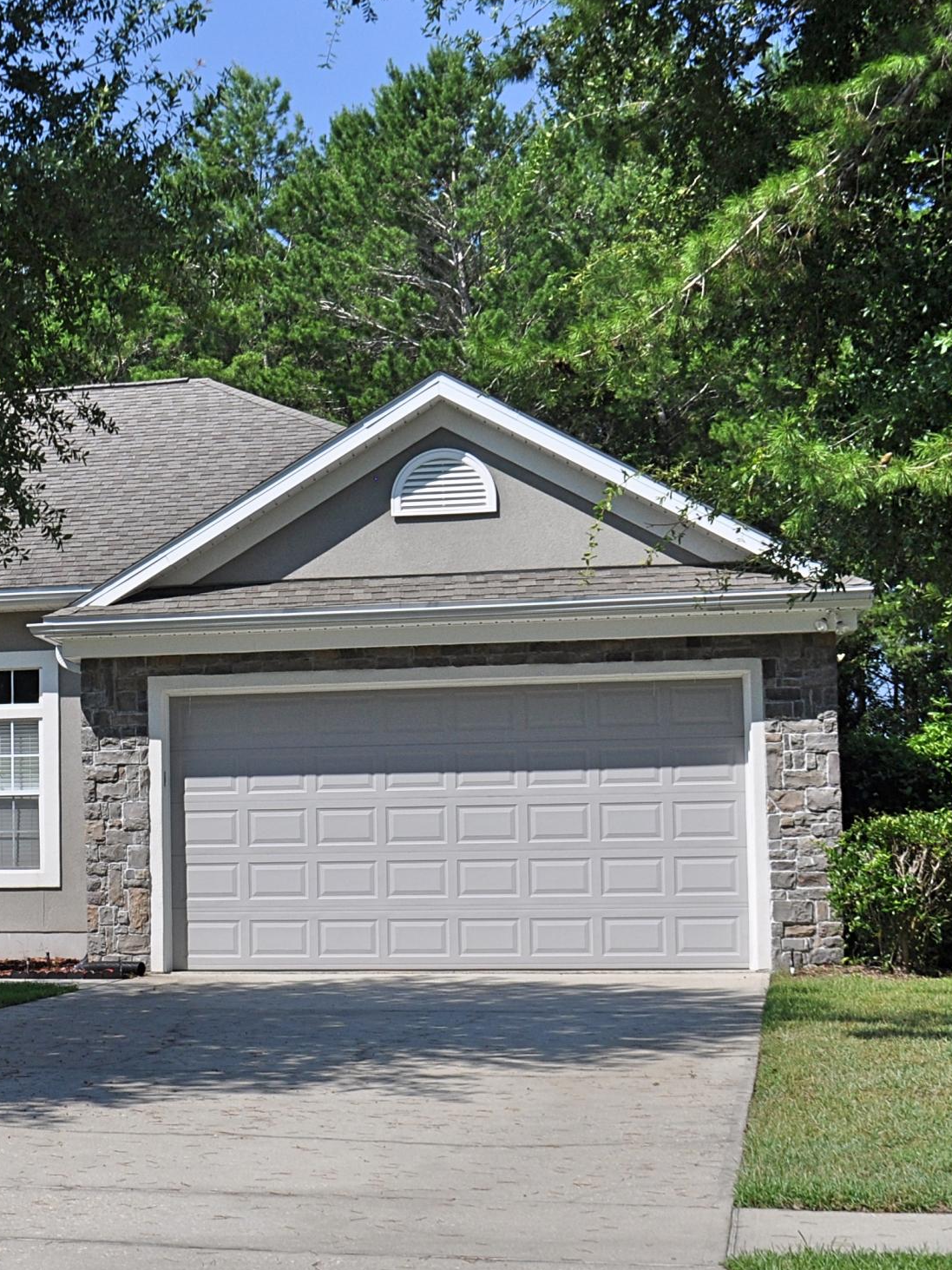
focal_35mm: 65
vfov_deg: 29.7
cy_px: 791
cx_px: -153
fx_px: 2384
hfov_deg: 21.2
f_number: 10
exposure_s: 1/400
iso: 200
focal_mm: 22
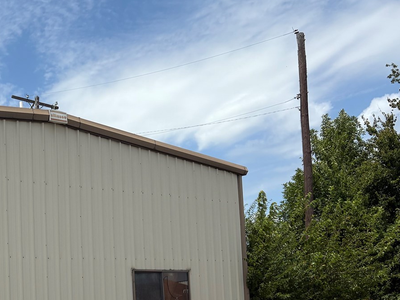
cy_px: 273
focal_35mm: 56
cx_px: -16
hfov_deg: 31.3
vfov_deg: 25.3
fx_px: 647
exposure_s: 1/4608
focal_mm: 5.96
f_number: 1.6
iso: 50
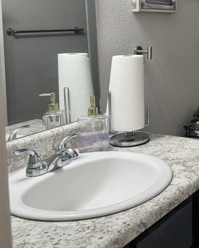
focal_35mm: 53
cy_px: 59
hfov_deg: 25.8
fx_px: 390
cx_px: 233
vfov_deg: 34.5
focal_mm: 6.76
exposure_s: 1/60
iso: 250
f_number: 1.78
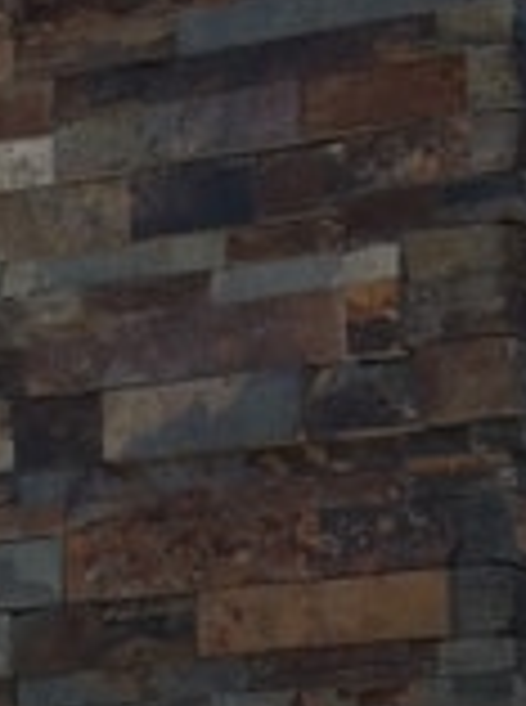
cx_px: 722
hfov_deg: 6.6
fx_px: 4537
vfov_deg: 8.3
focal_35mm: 223
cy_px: 1574
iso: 80
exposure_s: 1/462
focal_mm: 3.85
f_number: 2.8
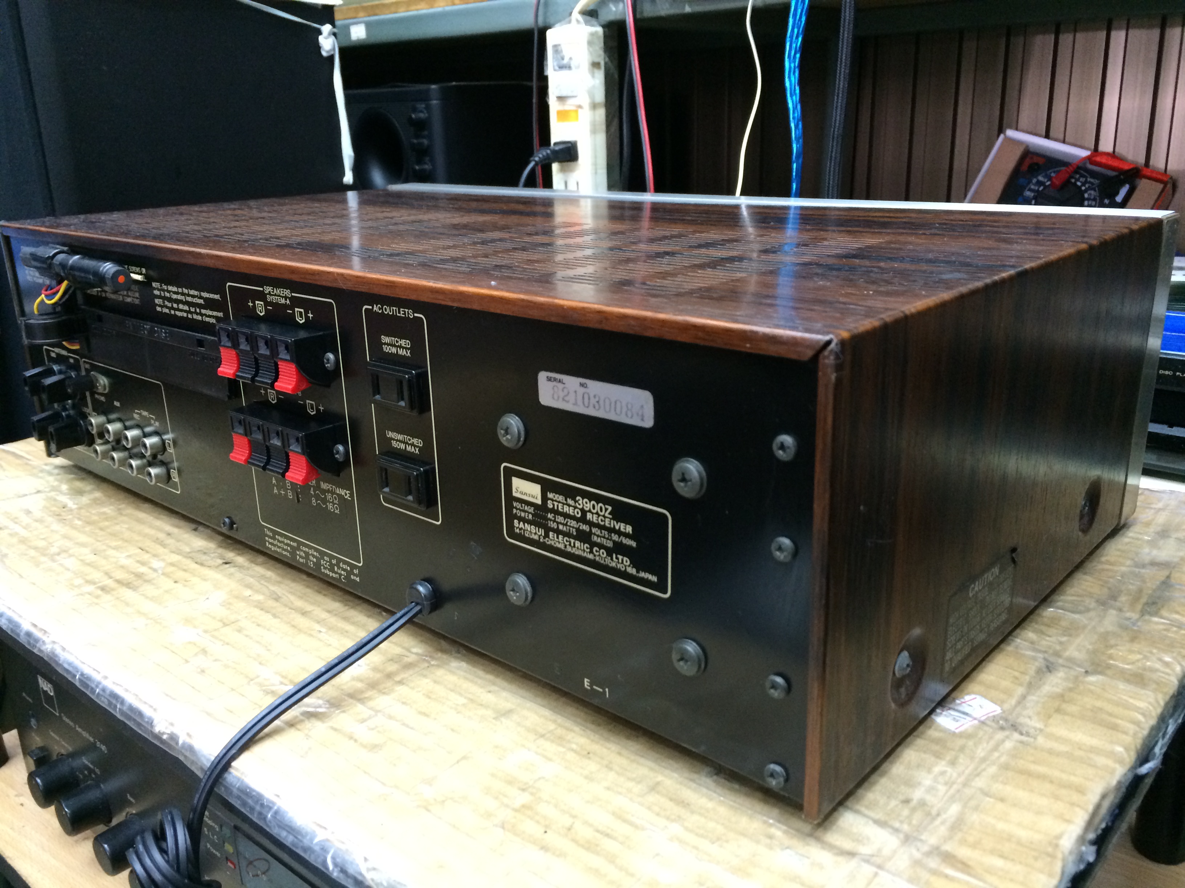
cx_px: 592
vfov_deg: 48.2
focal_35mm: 29
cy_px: 444
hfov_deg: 61.7
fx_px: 993
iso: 320
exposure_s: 1/33
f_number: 2.2
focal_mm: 4.15
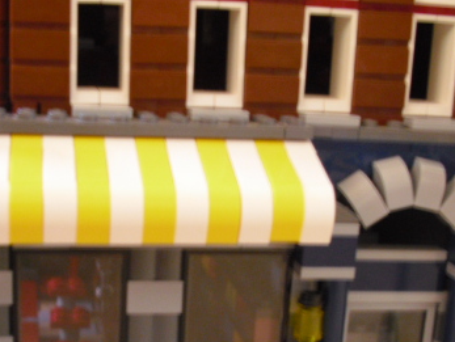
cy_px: 303
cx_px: 180
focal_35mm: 70
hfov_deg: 27.7
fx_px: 921
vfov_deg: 20.6
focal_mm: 6.2
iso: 200
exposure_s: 1/6
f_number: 2.8
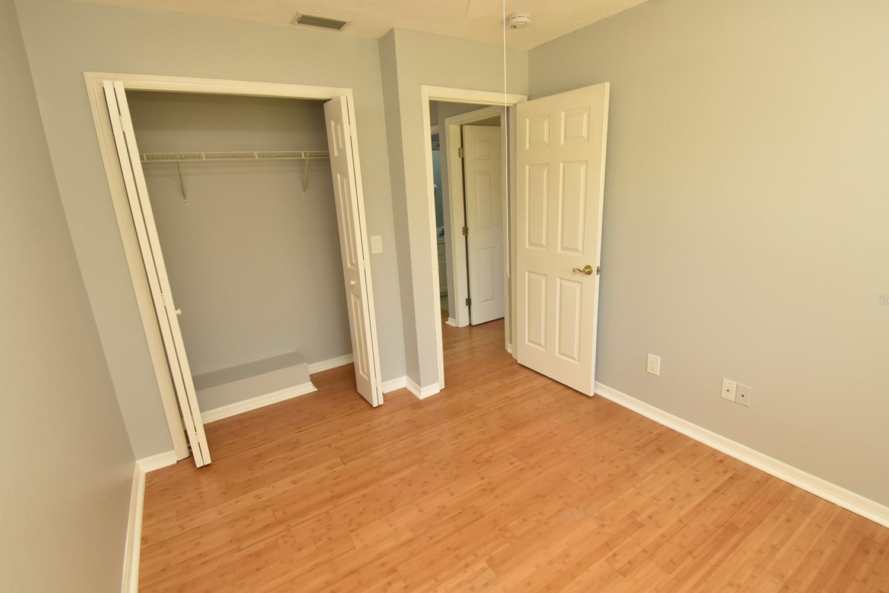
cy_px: 299
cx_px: 457
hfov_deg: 96.7
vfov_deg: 73.7
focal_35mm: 16
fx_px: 395
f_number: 10
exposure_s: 1/15
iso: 720
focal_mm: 10
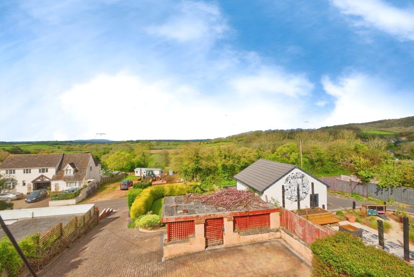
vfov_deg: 73.8
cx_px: 207
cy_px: 138
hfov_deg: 96.7
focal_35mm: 16
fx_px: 184
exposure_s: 1/1250
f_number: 9
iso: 400
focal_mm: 16
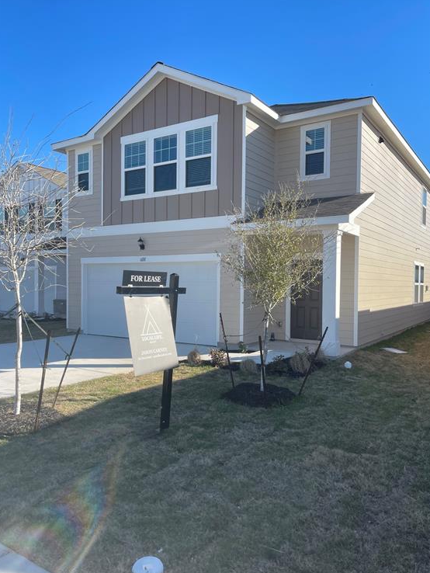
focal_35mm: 26
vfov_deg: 67.3
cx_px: 218
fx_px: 430
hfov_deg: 53.1
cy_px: 293
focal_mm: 5.1
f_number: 1.6
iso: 32
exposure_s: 1/1883
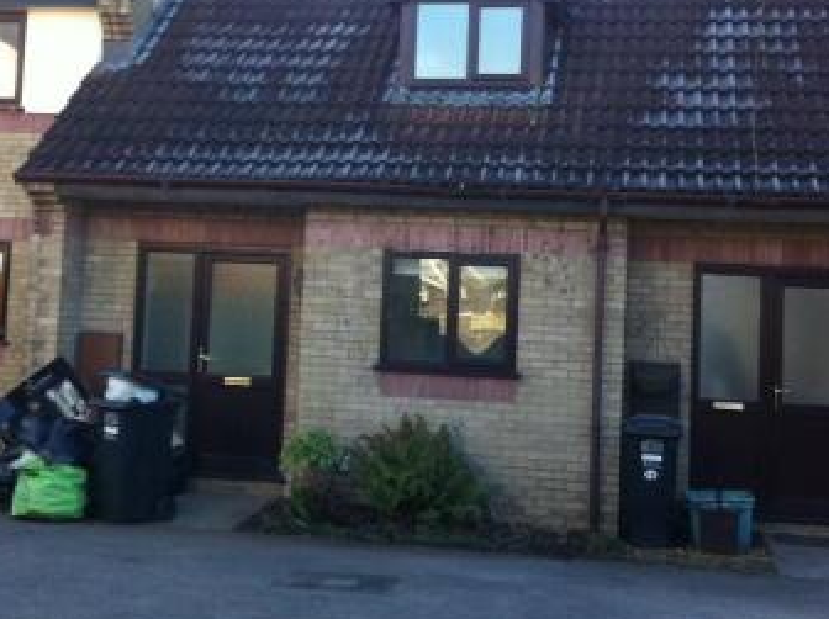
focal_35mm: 61
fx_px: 1459
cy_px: 206
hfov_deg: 31.7
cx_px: 381
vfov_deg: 23.9
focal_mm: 3.85
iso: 80
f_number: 2.8
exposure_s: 1/154
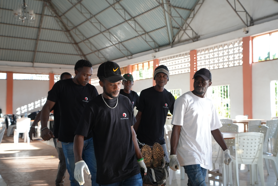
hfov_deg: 48.4
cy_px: 93
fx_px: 309
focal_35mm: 40
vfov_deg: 33.4
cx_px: 139
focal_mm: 40
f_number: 4
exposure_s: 1/160
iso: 500
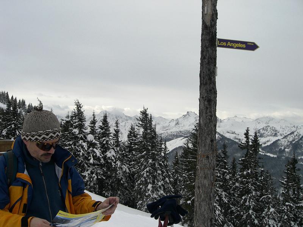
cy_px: 114
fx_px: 333
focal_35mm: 38
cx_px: 152
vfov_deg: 37.7
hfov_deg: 49.0
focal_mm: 6.3
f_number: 4.4
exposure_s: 1/800
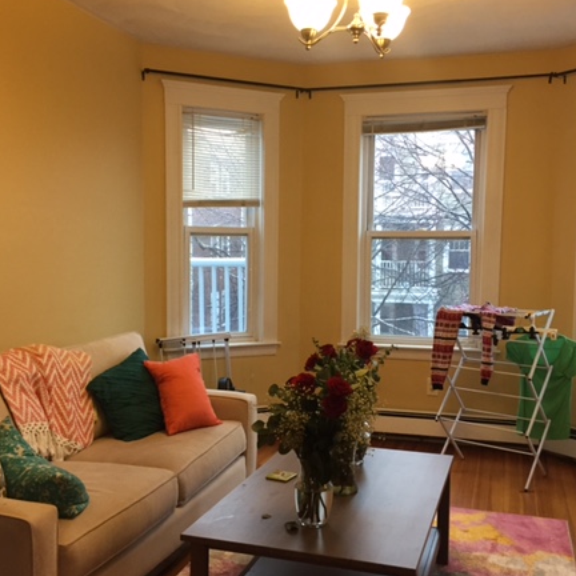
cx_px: 288
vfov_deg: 43.8
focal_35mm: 38
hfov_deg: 43.9
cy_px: 305
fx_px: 715
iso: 125
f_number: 2.2
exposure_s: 1/30
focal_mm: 4.15
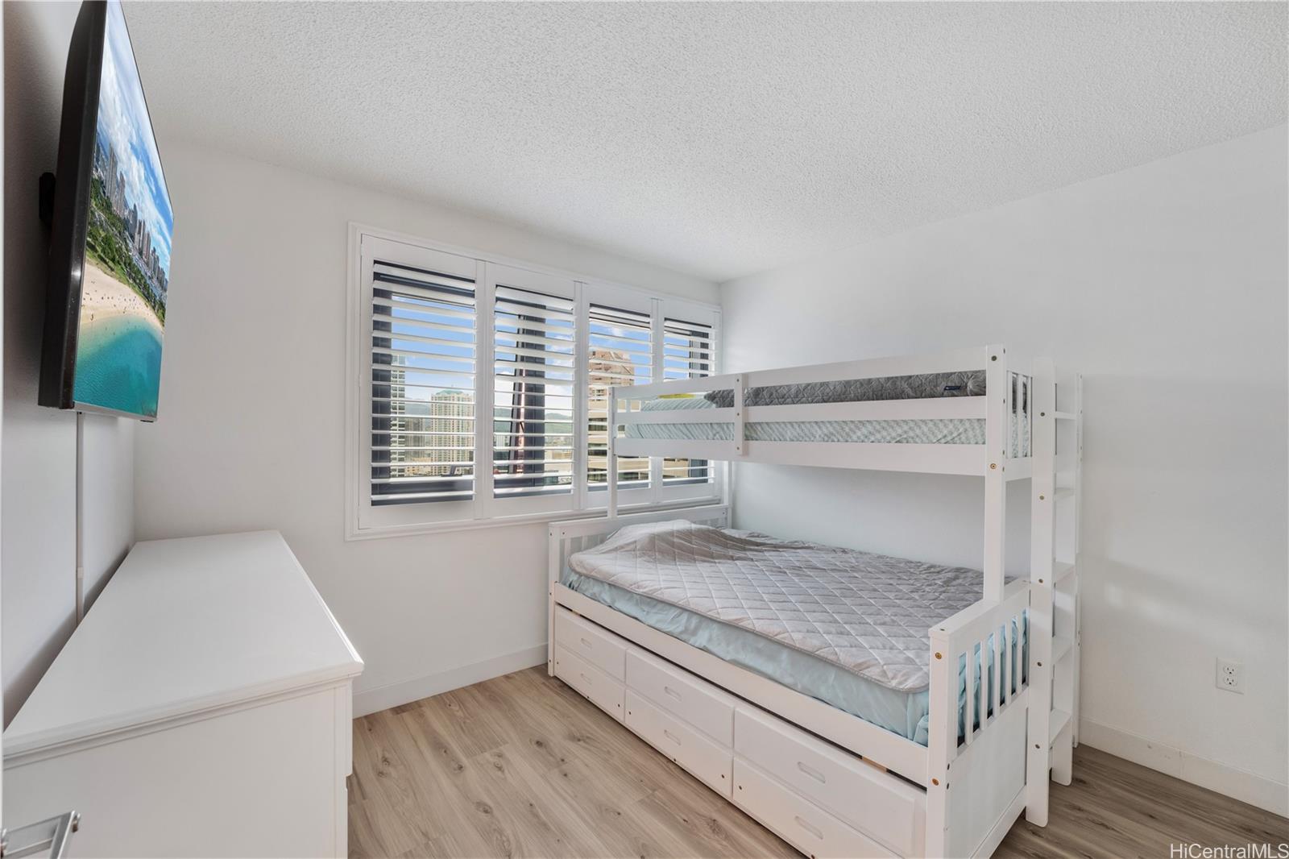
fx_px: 501
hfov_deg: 104.3
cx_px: 644
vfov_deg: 81.2
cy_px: 430
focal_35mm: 14
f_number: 9
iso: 400
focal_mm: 14
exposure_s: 1/10
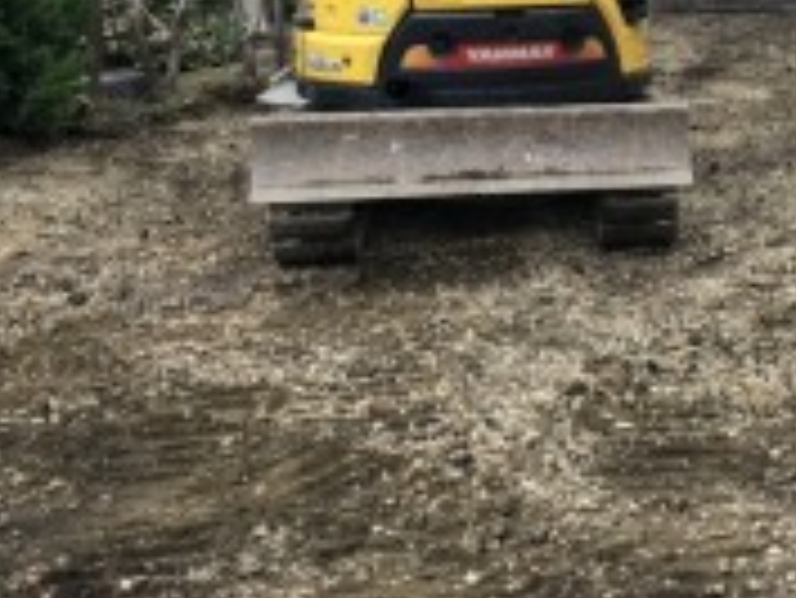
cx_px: 792
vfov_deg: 21.3
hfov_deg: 27.0
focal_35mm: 68
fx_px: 1565
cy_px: 101
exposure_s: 1/120
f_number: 1.8
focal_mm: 3.99
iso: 40
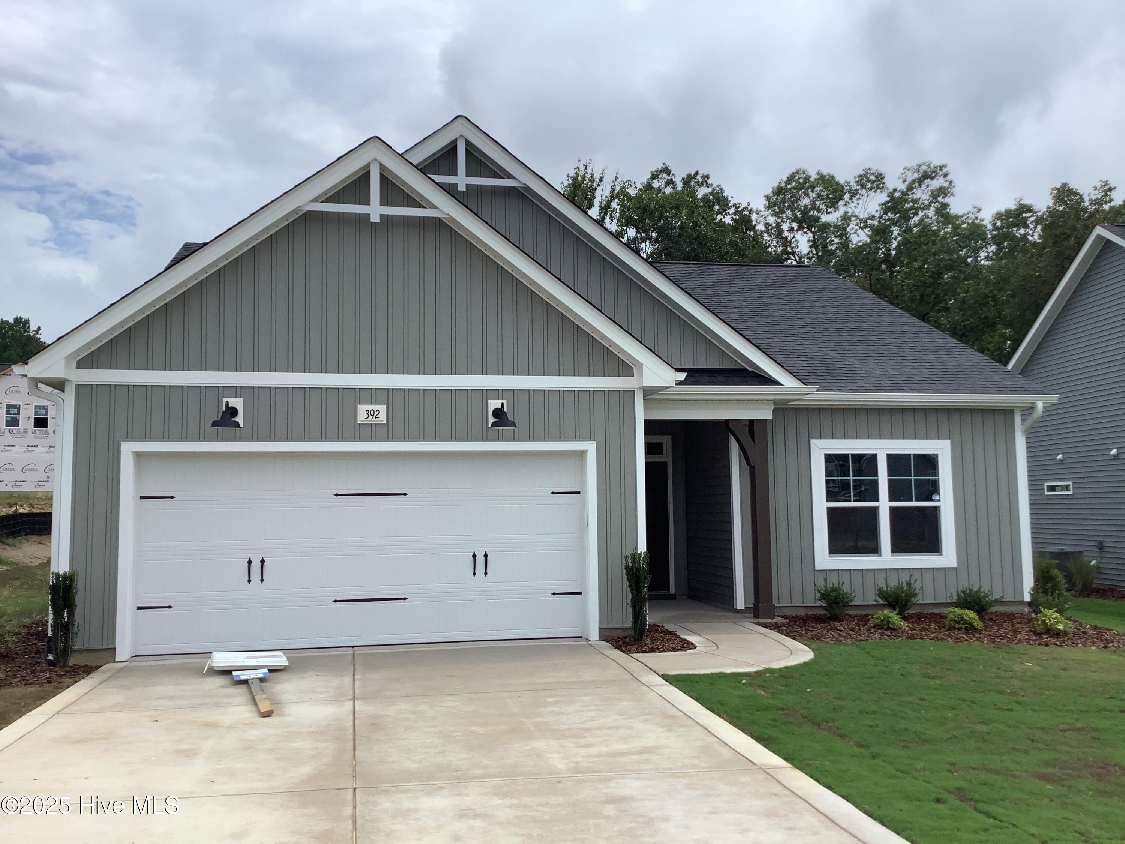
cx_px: 562
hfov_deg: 58.4
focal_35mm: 31
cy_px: 422
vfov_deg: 45.4
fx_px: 1007
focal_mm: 3.3
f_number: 2.4
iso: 25
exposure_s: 1/2092
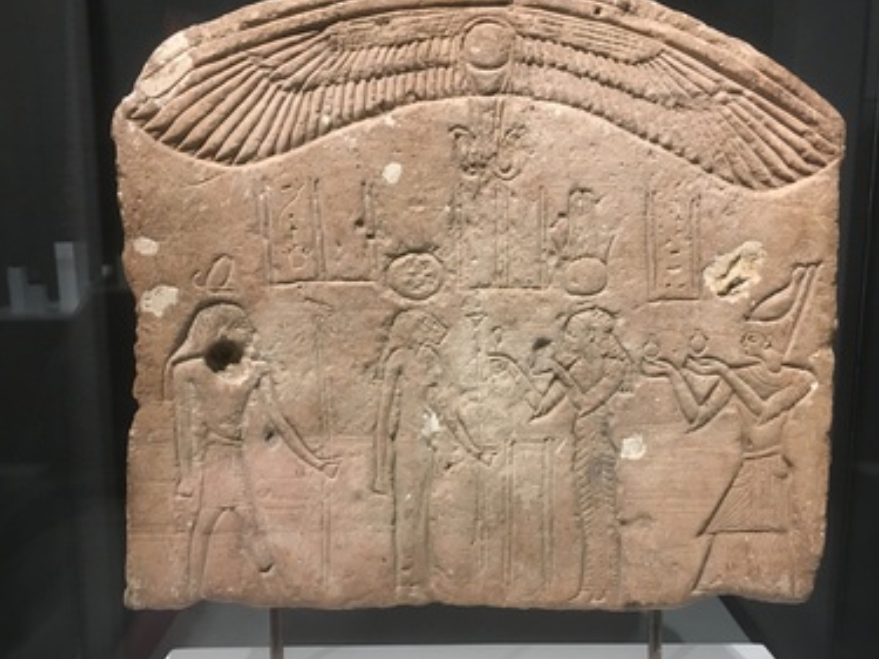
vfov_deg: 41.7
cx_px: 448
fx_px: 863
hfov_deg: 54.0
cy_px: 366
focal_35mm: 34
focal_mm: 4.15
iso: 160
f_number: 2.2
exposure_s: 1/33
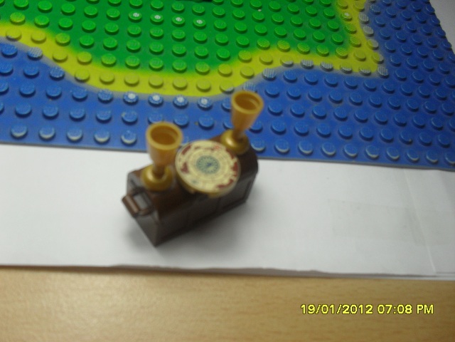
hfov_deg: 52.6
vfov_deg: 40.7
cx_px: 228
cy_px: 171
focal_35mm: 35
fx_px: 460
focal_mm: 6.3
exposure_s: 1/350
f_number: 3.2
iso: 100
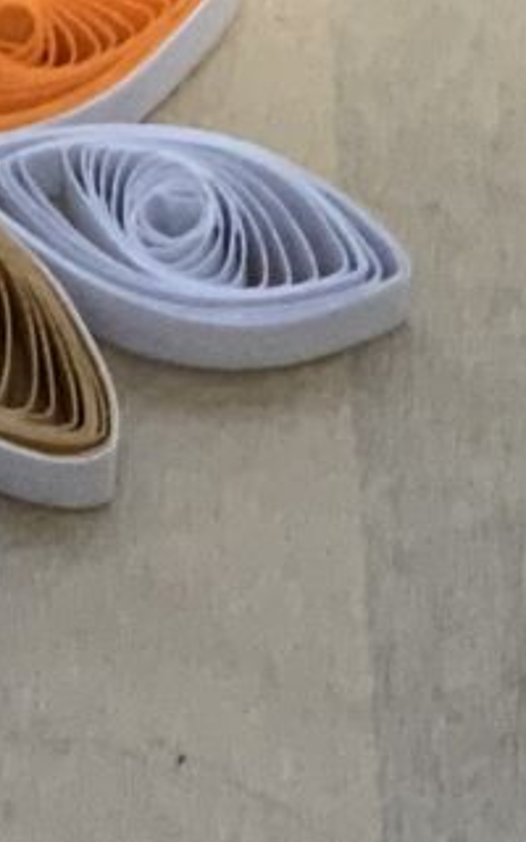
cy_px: 1260
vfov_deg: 8.3
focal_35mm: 246
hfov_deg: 5.3
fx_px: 5642
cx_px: 158
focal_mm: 3
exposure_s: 1/60
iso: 160
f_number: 1.8
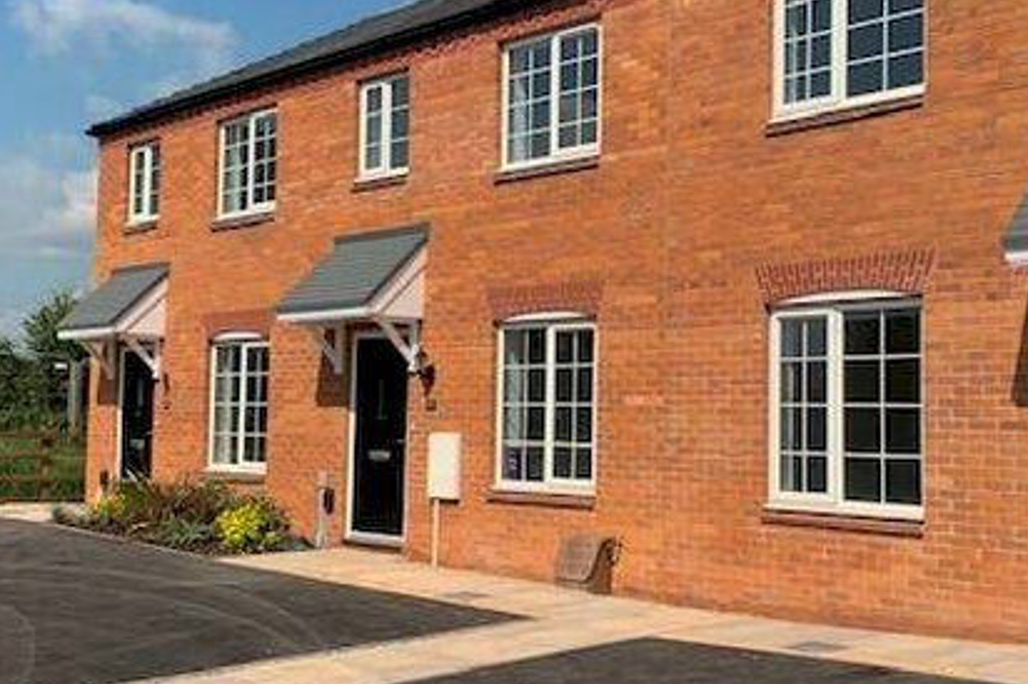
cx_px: 649
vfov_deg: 29.2
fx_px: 1312
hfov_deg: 42.4
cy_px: 336
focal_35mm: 46
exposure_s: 1/3086
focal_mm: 4.25
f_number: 1.8
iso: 25
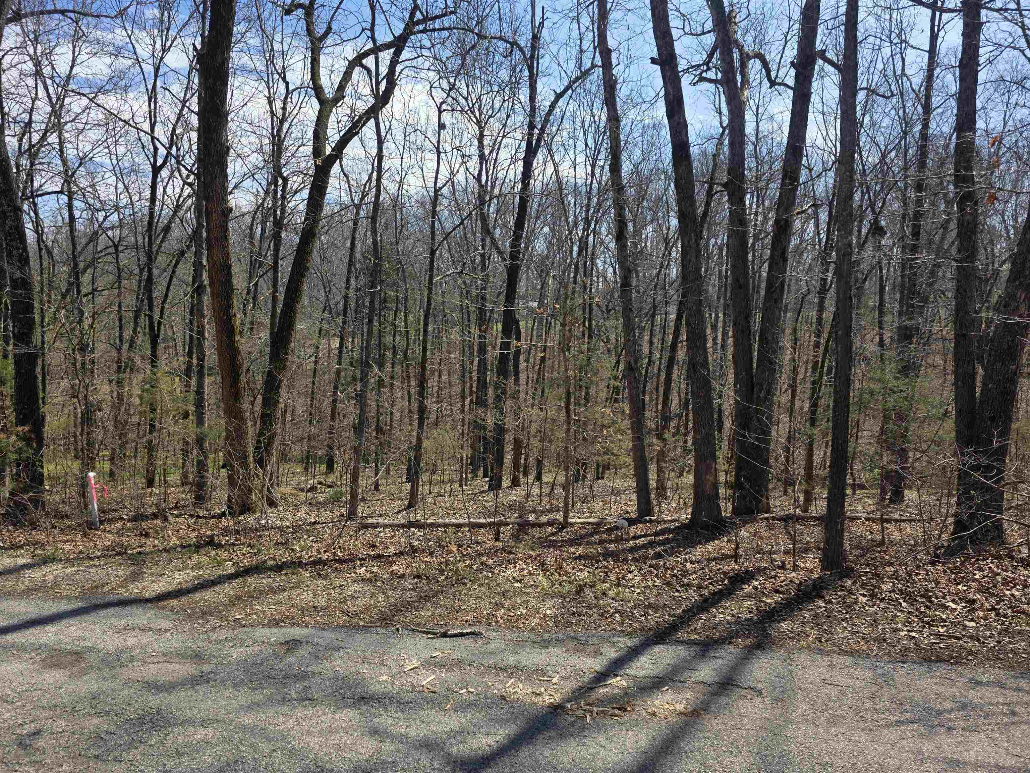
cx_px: 515
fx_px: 684
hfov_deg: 73.9
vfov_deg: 58.9
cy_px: 386
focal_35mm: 23
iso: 80
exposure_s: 1/3455
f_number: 1.7
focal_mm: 6.3
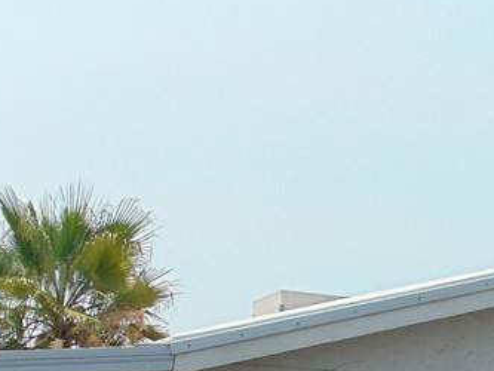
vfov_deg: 11.9
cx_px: 571
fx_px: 1713
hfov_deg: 15.9
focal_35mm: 120
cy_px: 527
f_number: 8.5
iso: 80
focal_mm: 6.9
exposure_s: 1/200
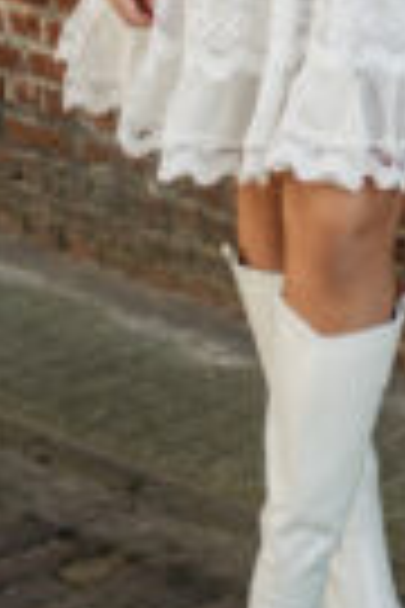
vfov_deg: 11.0
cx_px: 320
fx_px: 3037
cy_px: -259
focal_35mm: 180
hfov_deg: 7.6
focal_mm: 50
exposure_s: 1/800
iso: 160
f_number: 2.5
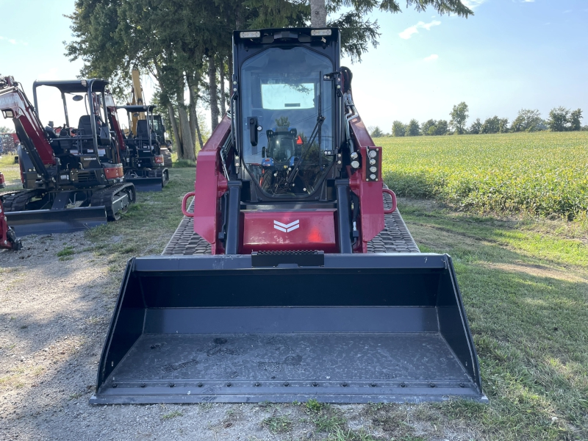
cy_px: 220
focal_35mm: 26
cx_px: 294
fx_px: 442
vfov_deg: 53.1
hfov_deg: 67.3
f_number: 1.6
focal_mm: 4.2
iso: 32
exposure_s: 1/790
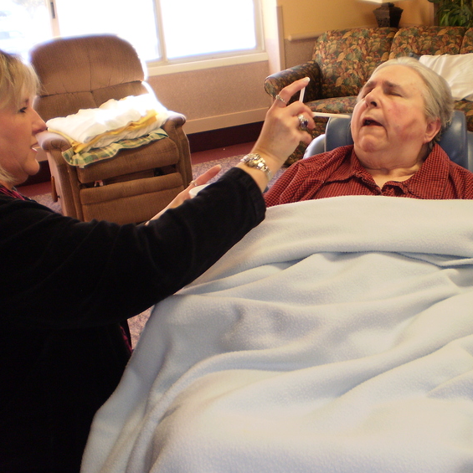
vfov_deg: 39.2
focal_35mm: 43
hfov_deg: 38.7
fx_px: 665
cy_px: 235
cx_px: 318
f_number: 3.1
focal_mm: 6.3
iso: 125
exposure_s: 1/30
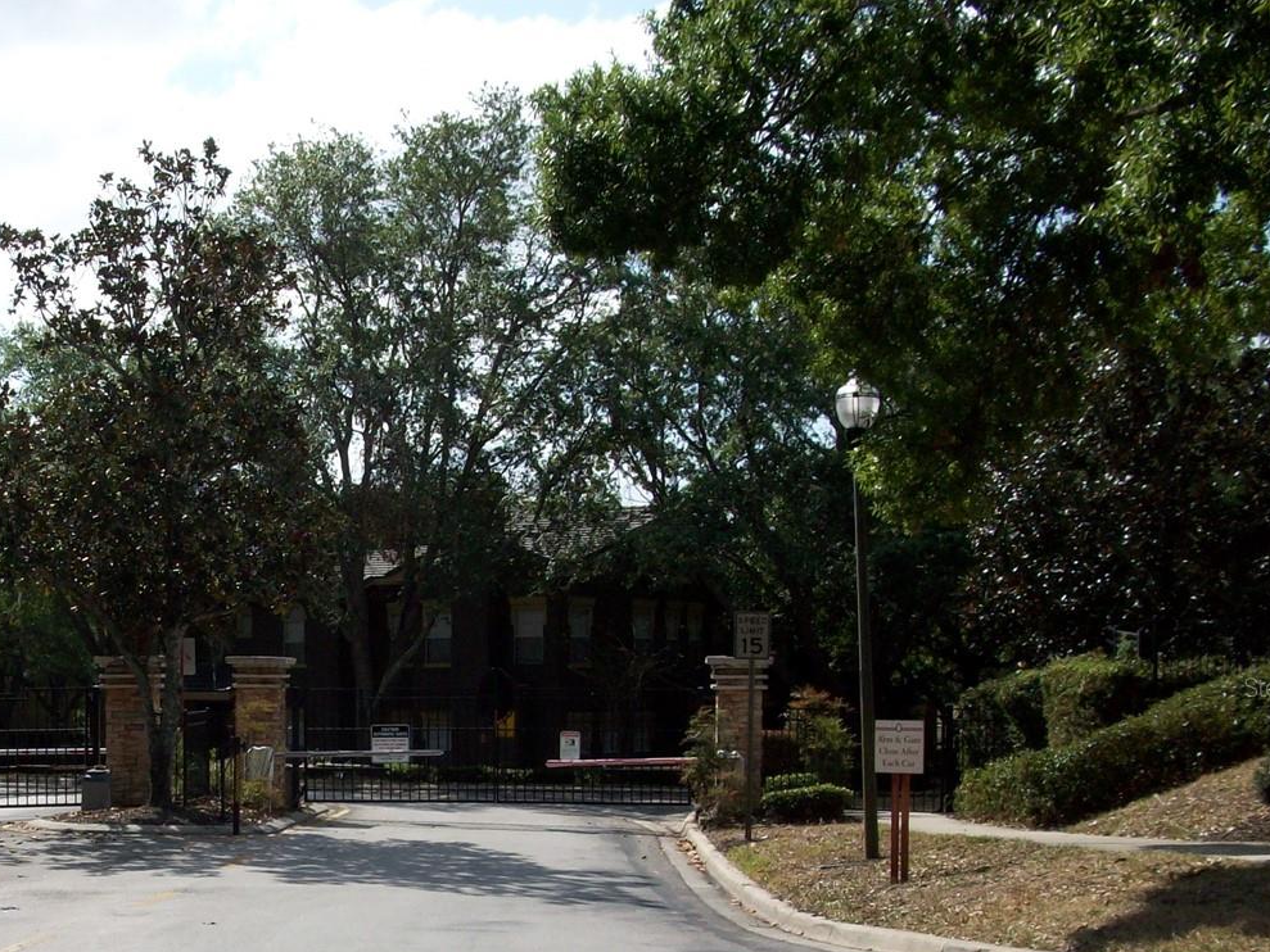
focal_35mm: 55
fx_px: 2018
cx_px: 338
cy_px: 686
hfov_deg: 34.3
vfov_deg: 26.3
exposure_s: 1/370
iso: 64
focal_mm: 5.7
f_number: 5.5
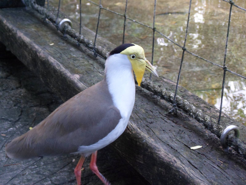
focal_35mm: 84
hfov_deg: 23.3
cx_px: 123
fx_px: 597
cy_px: 92
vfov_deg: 17.6
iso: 400
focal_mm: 14
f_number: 5.1
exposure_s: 1/45
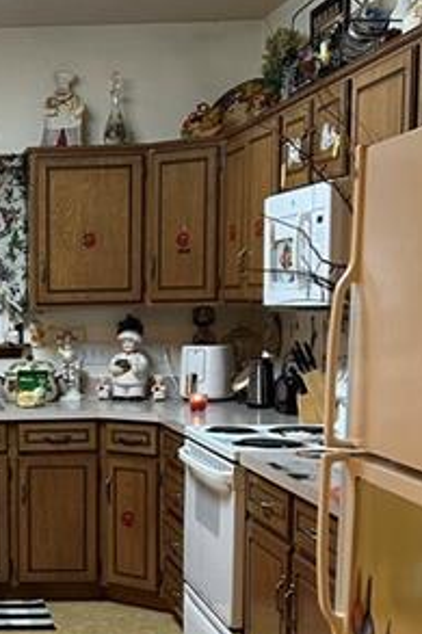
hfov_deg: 18.2
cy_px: 424
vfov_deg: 28.3
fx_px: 1250
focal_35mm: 71
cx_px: -84
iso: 160
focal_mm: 5.7
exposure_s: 1/60
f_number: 1.5
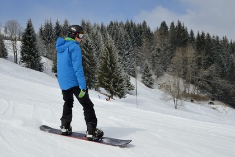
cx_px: 118
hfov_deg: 48.5
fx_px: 261
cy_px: 78
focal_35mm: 40
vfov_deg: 33.4
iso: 400
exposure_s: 1/500
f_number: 14
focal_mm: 40
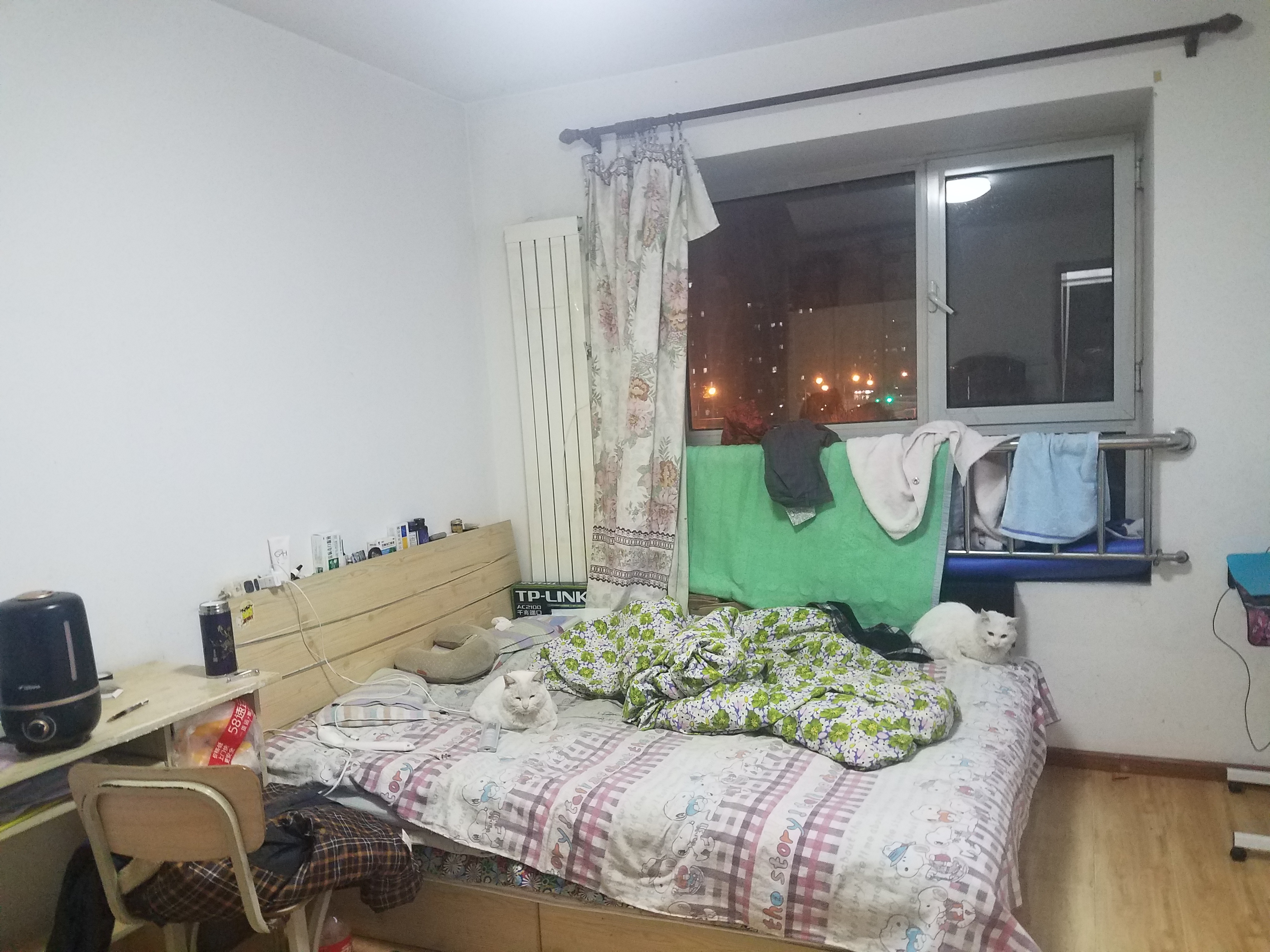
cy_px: 476
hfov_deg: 67.3
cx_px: 635
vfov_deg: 53.1
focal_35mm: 26
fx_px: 954
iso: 200
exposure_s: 1/11
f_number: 1.7
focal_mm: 4.2
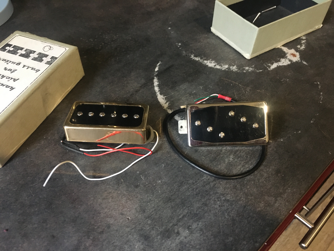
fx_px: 280
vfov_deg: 48.2
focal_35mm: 29
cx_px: 167
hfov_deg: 61.7
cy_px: 126
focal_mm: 4.15
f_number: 2.2
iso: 250
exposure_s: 1/17
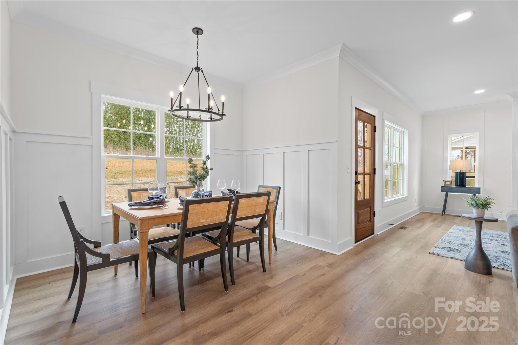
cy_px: 172
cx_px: 259
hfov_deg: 96.7
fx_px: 230
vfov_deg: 73.7
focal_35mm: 16
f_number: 8
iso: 320
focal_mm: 16
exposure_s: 1/6
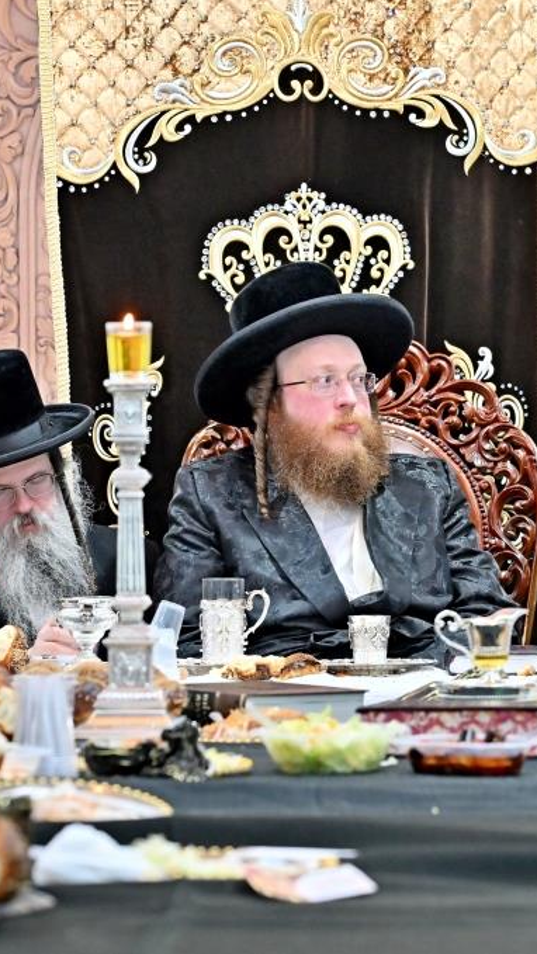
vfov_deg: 16.8
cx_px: 367
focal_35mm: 128
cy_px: 476
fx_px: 3240
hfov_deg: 9.5
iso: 640
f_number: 4
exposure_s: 1/160
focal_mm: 54
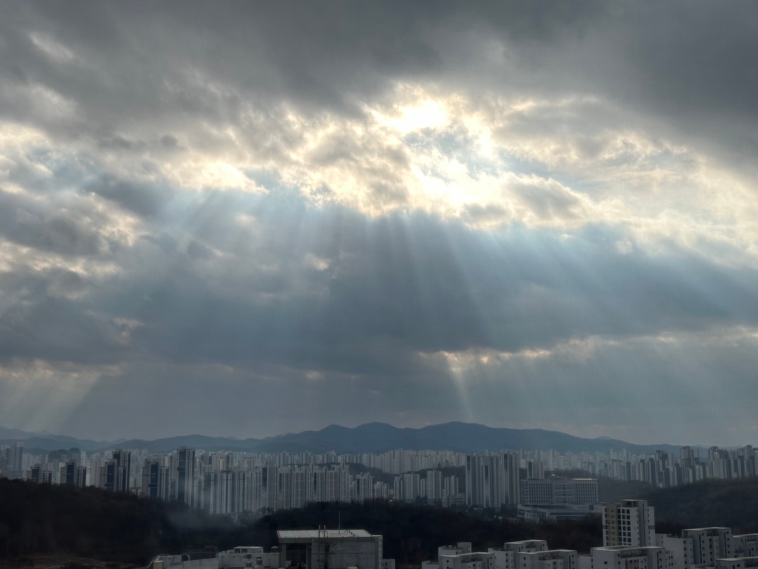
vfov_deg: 28.0
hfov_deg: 36.8
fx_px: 1139
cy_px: 269
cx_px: 383
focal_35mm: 52
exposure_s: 1/2890
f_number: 1.78
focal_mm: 6.86
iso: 64
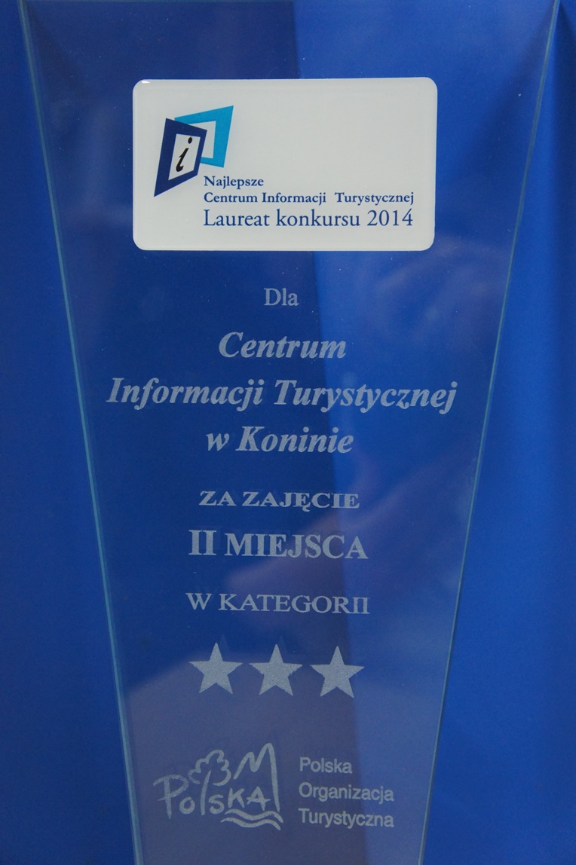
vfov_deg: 36.9
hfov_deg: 25.0
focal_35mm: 54
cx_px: 288
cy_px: 432
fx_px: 1297
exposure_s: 1/50
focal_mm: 36
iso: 1600
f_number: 4.5
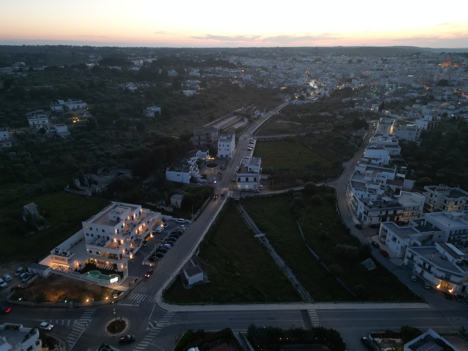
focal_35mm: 24
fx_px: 324
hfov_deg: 71.6
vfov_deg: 56.8
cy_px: 176
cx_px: 234
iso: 110
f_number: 1.7
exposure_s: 1/25
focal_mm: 6.72
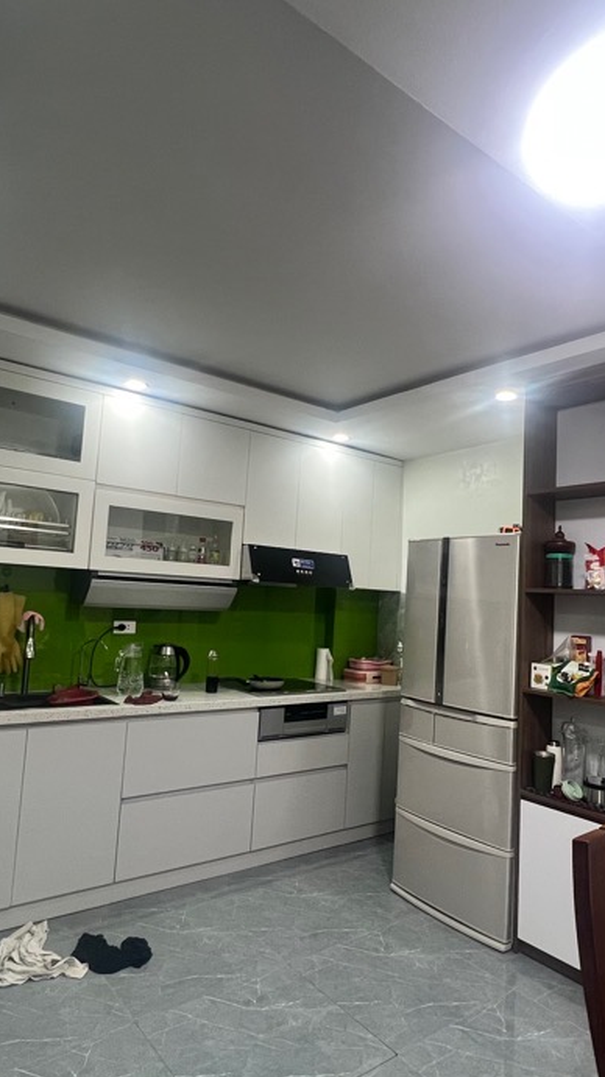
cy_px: 549
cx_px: 345
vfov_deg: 83.9
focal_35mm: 21
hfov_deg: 53.4
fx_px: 600
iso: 250
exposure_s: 1/100
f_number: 1.8
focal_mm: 1.57
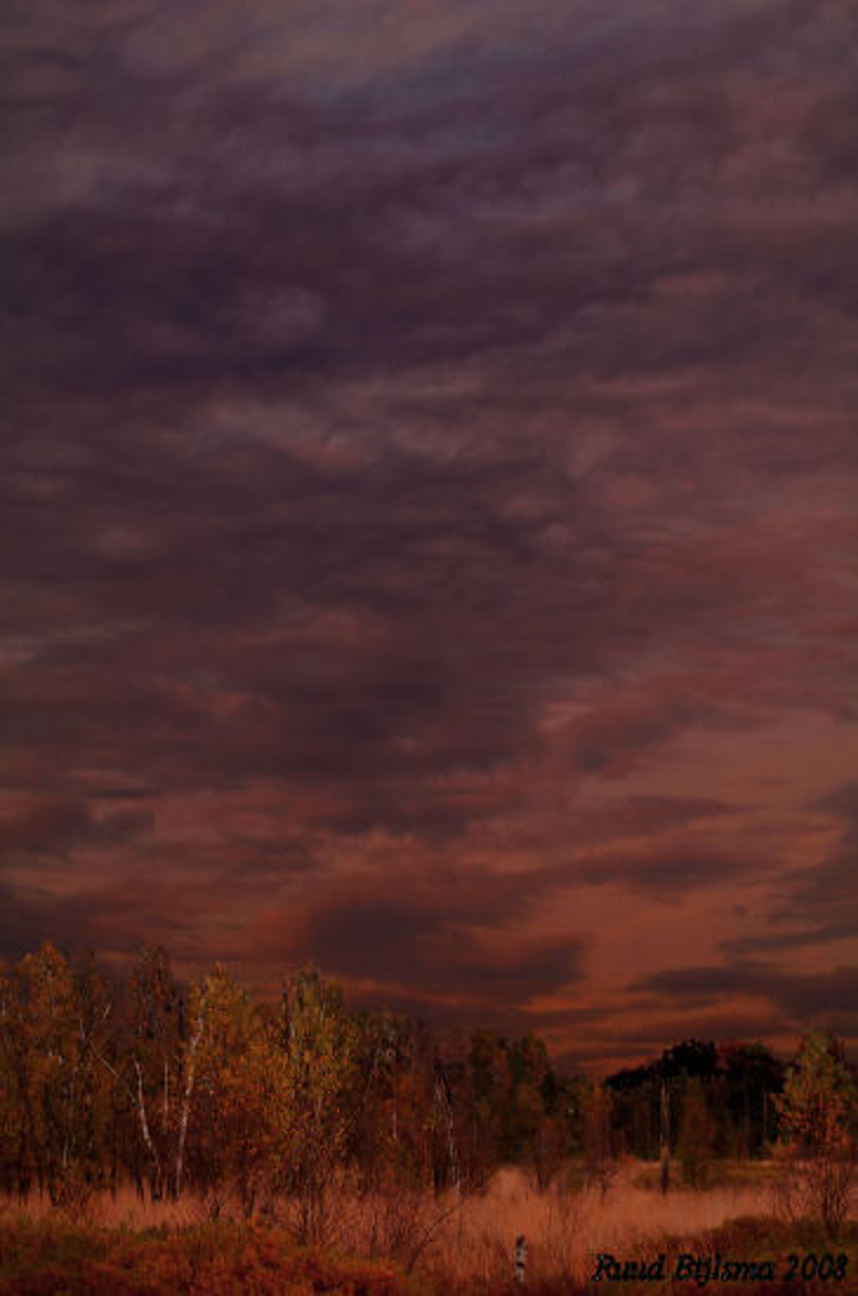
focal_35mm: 105
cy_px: 648
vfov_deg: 19.5
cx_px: 429
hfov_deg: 13.0
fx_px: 3773
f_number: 6.7
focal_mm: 70
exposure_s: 1/200
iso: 100
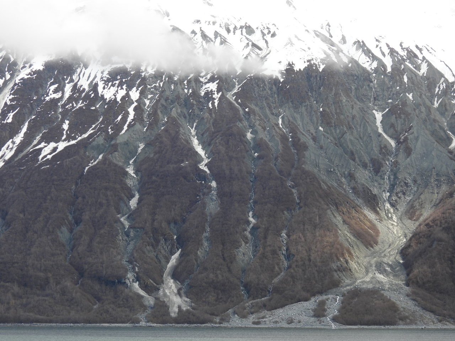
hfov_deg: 20.7
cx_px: 228
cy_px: 170
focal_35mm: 95
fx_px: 1249
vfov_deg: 15.6
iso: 100
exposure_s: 1/640
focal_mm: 17
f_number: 4
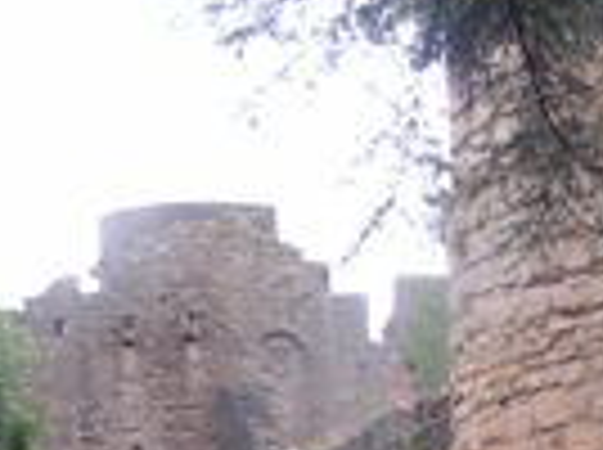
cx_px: 212
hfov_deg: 10.9
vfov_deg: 8.0
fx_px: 3165
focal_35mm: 182
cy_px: 652
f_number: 5
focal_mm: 5.8
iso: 50
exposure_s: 1/50
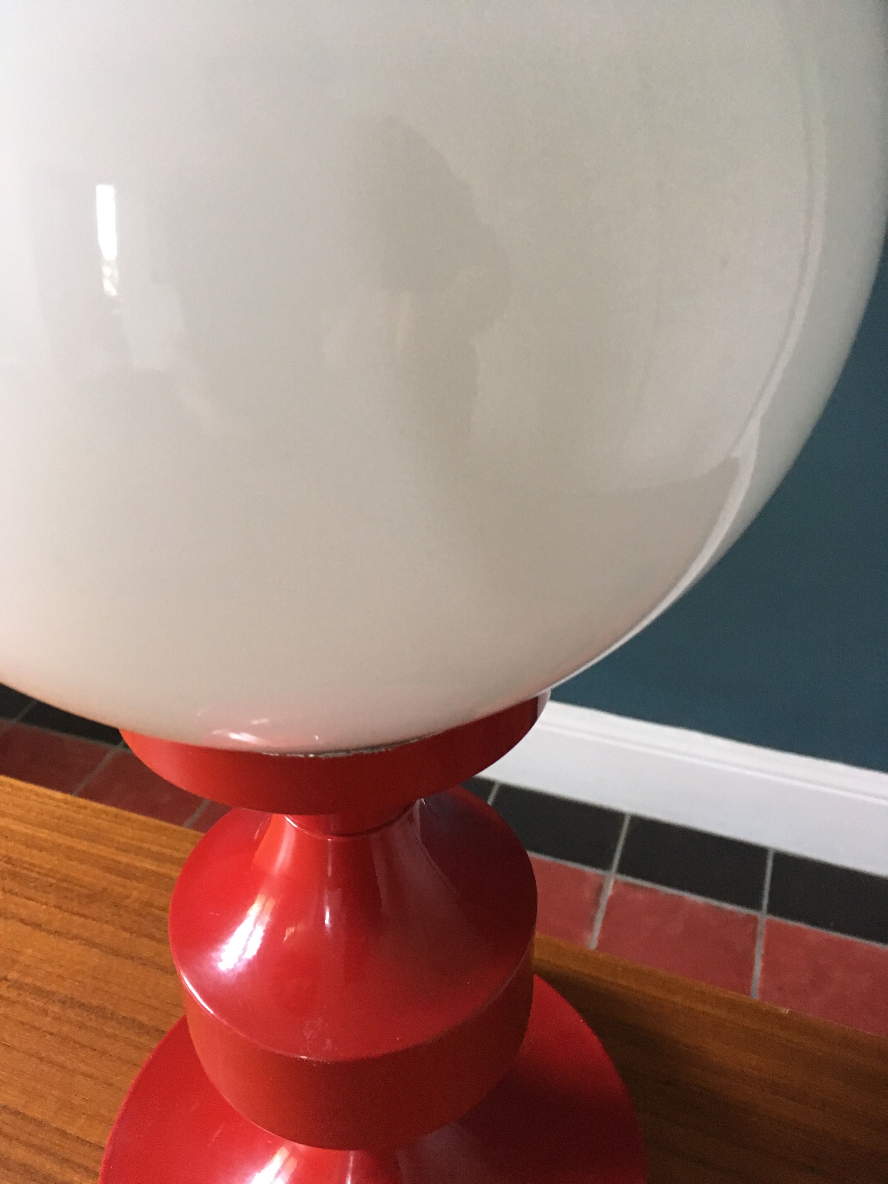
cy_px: 592
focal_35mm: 29
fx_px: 992
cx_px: 444
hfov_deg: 48.2
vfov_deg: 61.7
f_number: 2.2
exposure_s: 1/33
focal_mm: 4.15
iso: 250
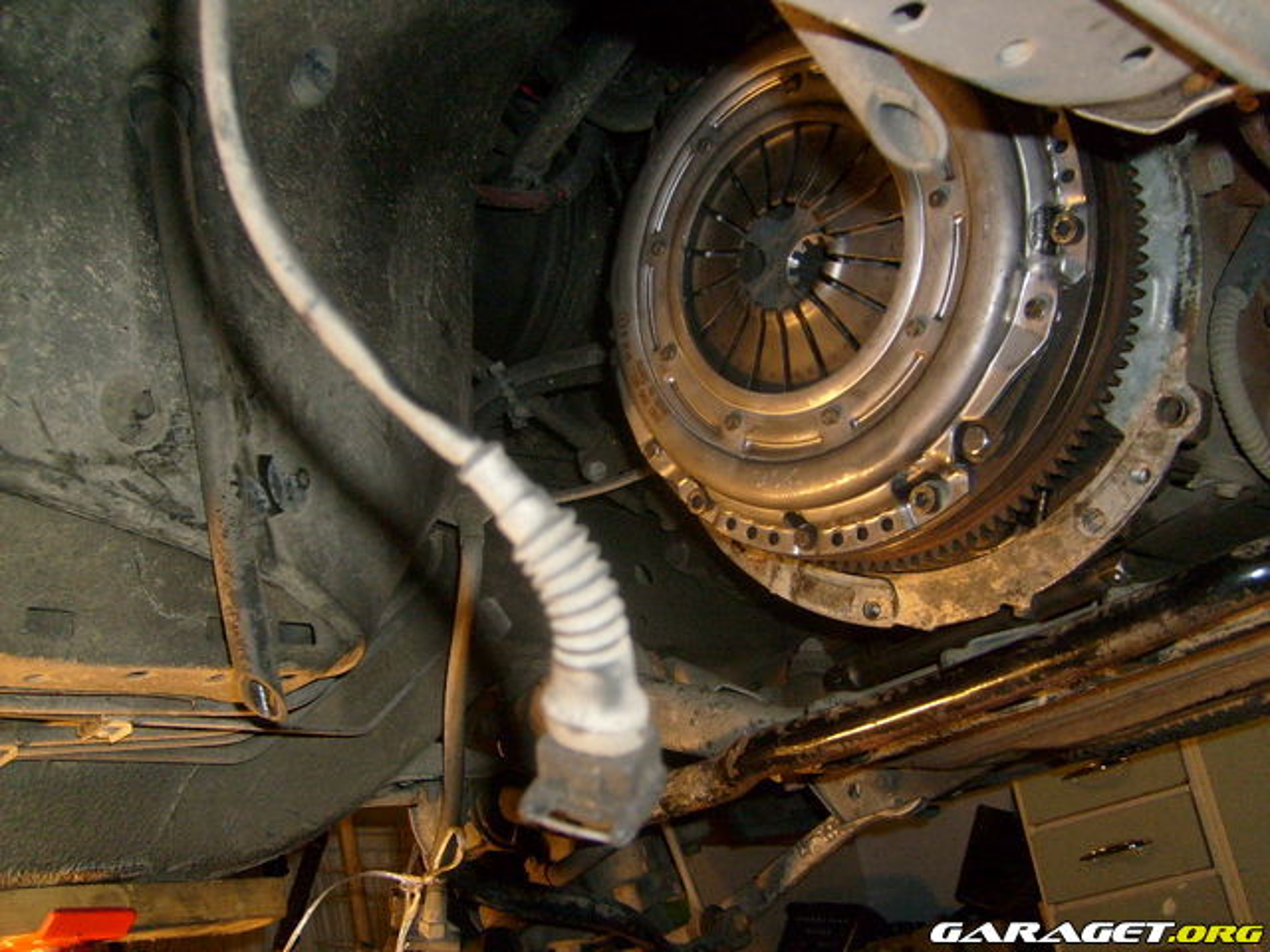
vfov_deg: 40.7
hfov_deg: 52.6
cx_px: 635
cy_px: 476
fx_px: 1284
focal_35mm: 35
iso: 100
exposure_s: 1/45
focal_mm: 5.8
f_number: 2.8
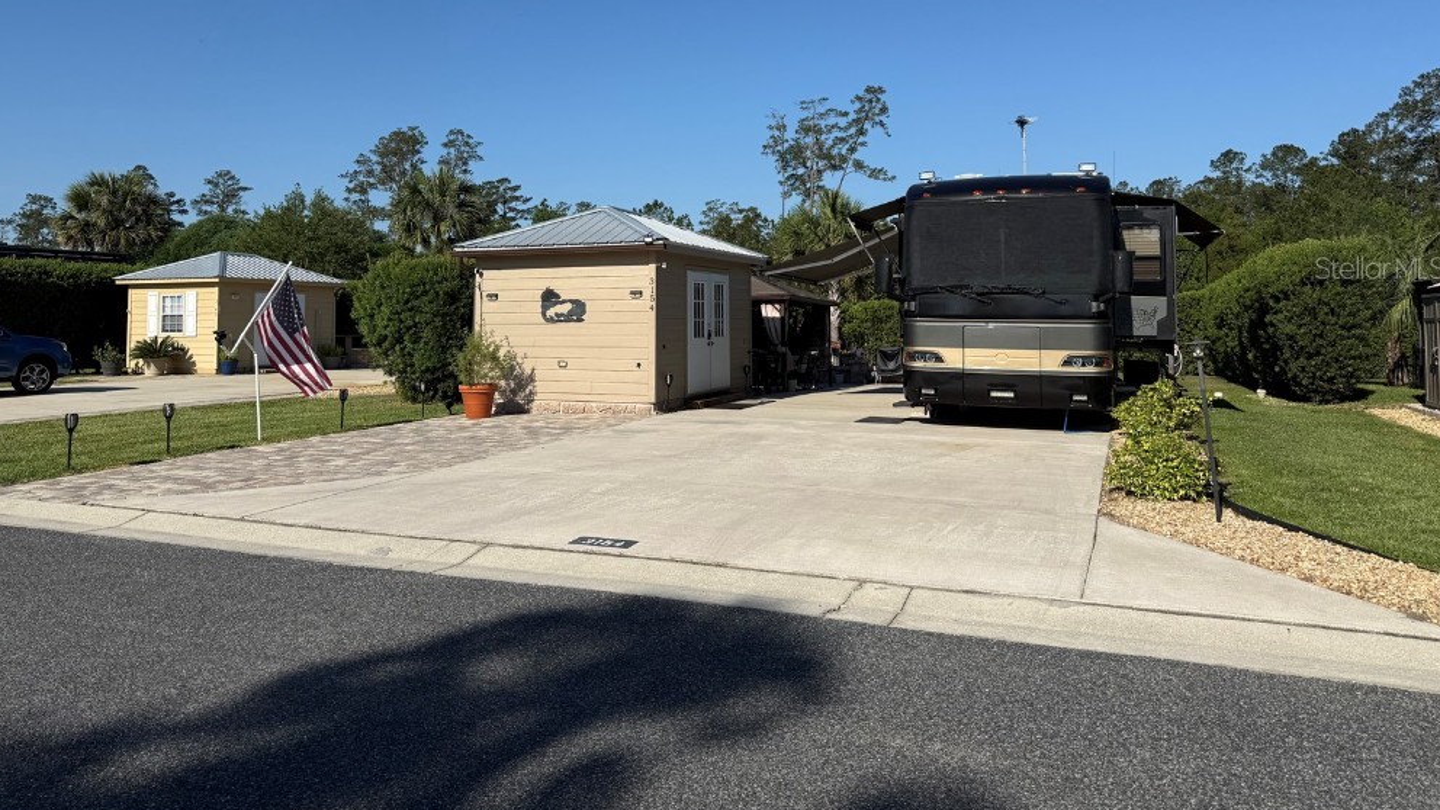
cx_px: 708
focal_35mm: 27
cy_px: 267
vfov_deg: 42.3
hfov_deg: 69.9
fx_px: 1031
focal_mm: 6.76
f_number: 1.78
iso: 80
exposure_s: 1/8130
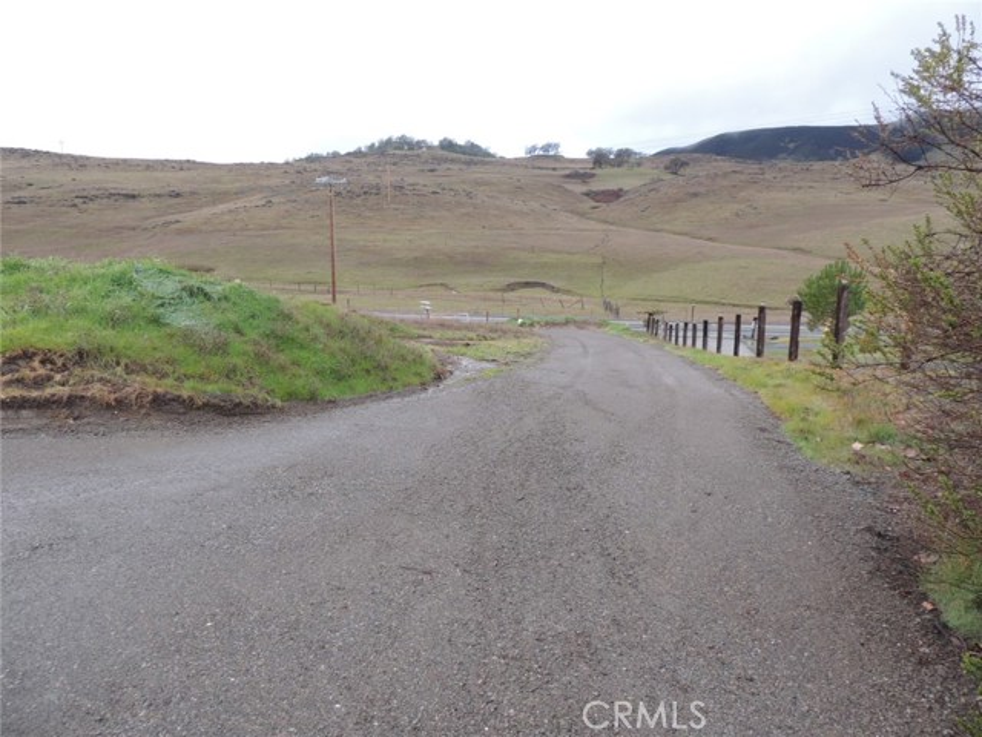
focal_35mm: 24
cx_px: 491
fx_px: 681
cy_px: 368
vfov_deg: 56.8
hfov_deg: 71.6
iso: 125
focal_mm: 4.3
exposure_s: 1/30
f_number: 3
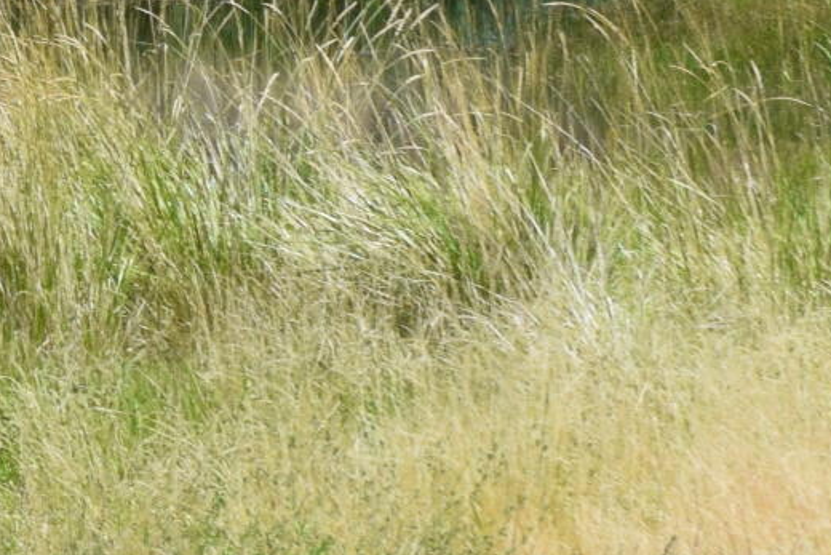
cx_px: -813
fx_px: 10987
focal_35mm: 476
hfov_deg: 4.3
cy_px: 329
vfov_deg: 2.9
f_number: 10
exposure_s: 1/400
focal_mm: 55
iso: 200
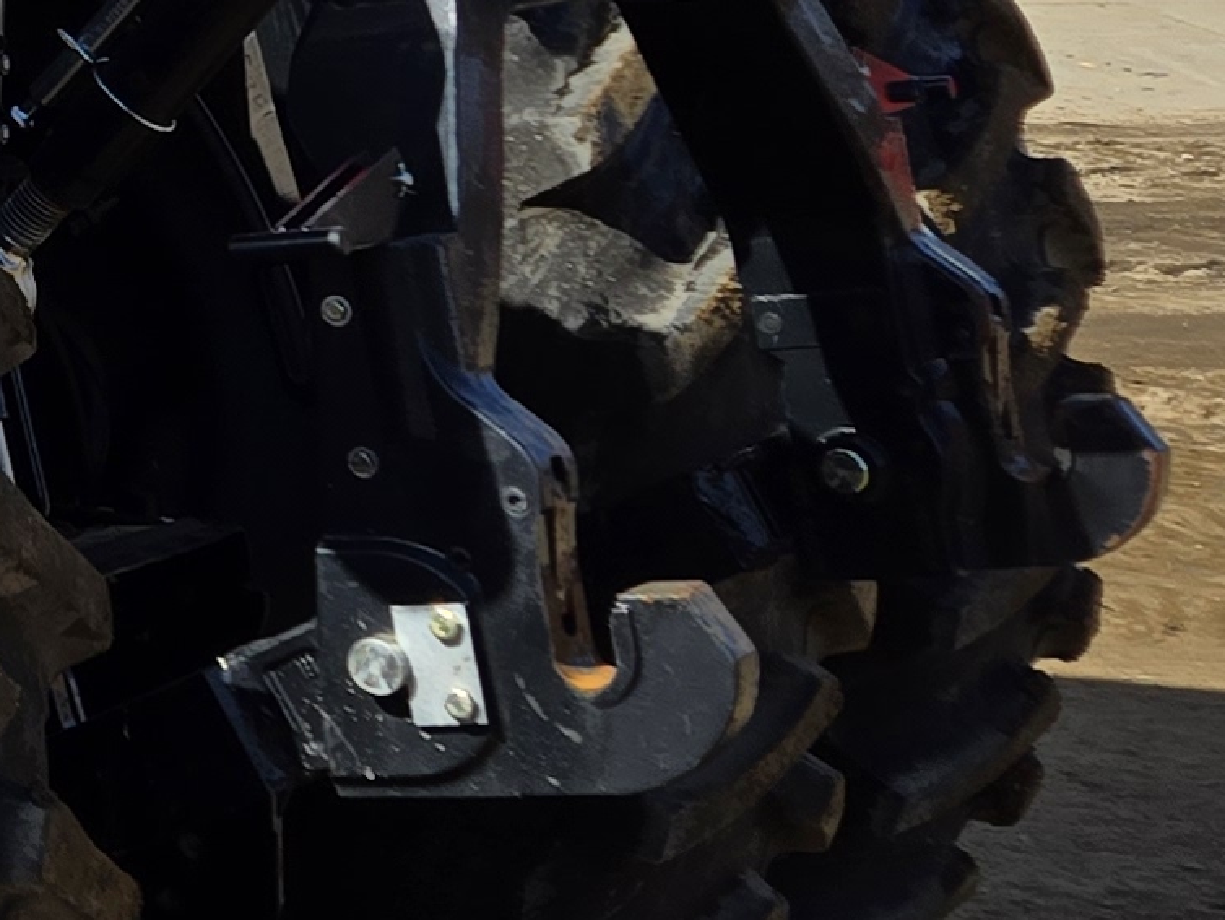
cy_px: -371
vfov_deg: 11.7
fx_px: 4319
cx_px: -1206
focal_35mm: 122
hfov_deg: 13.8
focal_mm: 5.4
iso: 25
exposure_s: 1/2077
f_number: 1.8
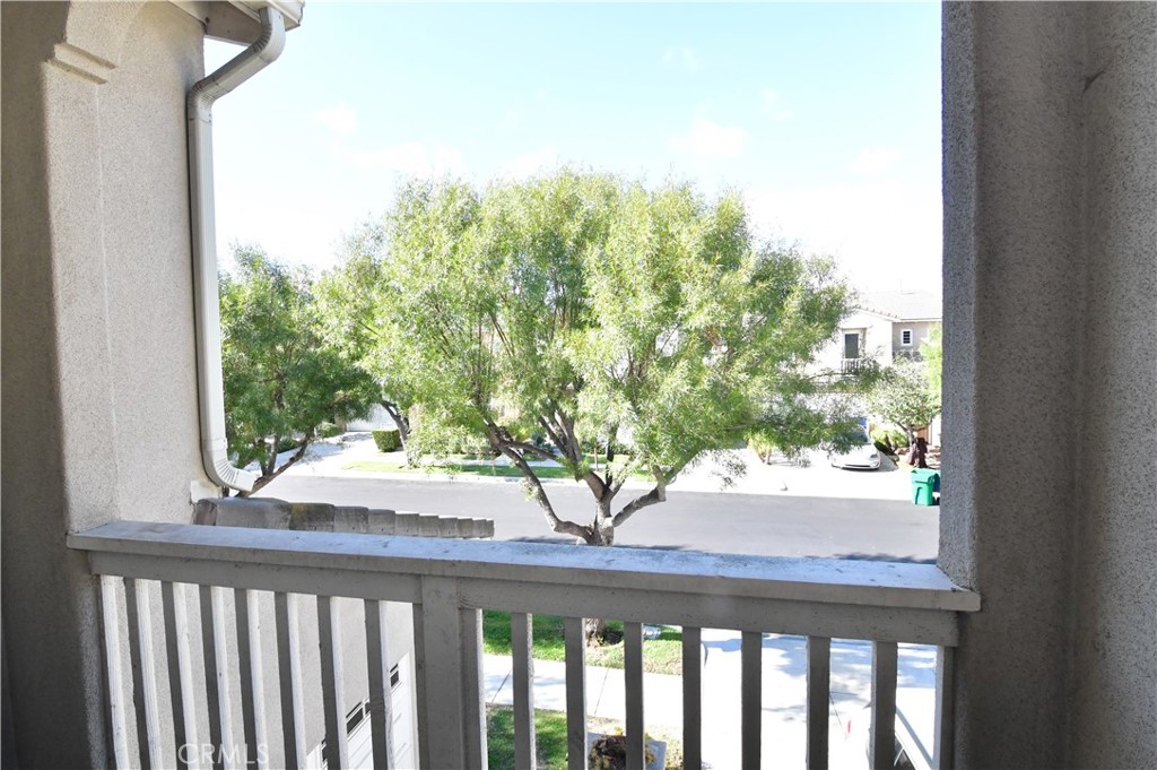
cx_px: 578
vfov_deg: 73.7
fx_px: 514
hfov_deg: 96.8
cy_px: 385
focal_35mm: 16
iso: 2000
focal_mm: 11
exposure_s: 1/320
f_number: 13
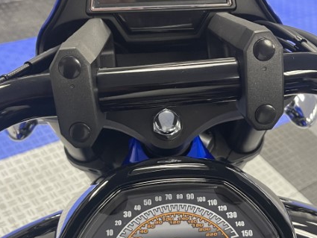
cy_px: 174
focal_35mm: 55
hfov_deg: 34.8
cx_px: 189
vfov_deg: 26.3
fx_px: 504
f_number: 1.6
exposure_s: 1/60
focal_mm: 5.1
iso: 200
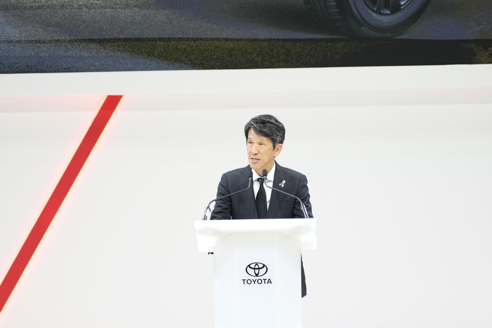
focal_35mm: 157
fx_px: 2145
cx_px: 246
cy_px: 164
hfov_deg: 13.1
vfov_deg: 8.7
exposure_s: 1/250
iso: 1000
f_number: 4
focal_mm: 105
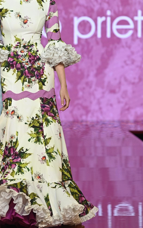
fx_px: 1421
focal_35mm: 228
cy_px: 83
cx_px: 29
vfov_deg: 9.2
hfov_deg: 5.8
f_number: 4
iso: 1000
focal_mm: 145
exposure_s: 1/320
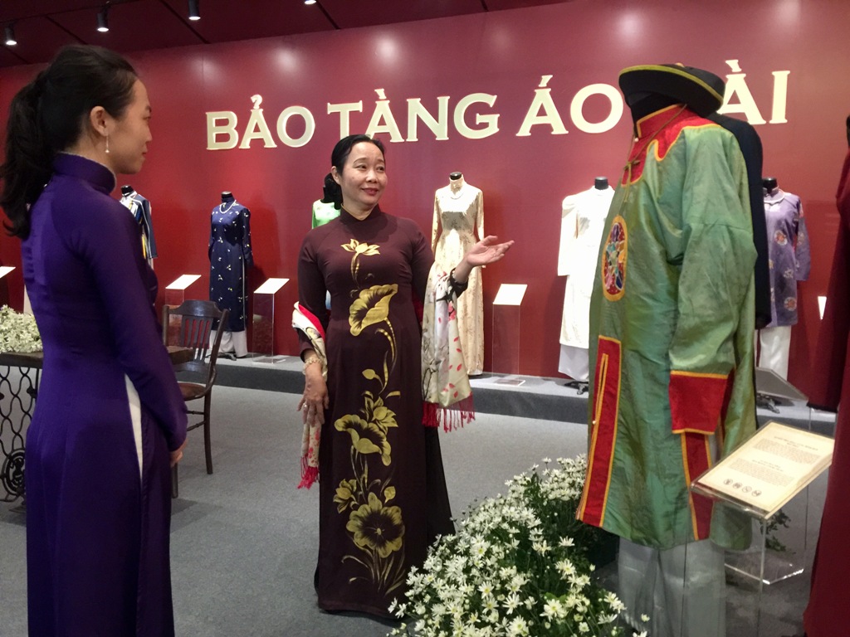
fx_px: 712
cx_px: 425
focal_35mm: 29
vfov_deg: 48.2
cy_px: 318
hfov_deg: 61.7
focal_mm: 4.15
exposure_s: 1/8
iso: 160
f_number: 2.2
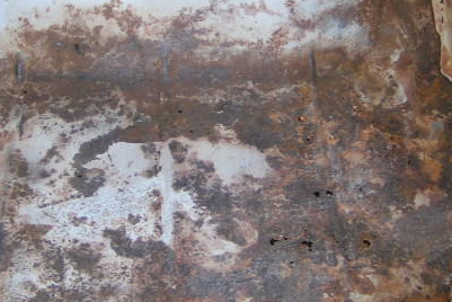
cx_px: 172
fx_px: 792
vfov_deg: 21.6
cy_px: 114
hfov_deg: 31.7
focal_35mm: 63
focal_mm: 5.8
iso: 50
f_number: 2.8
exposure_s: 1/60
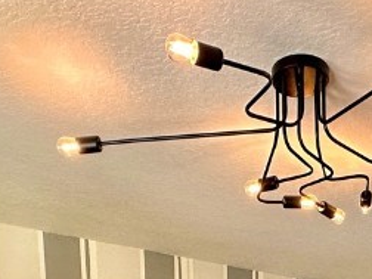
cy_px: 528
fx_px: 613
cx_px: 294
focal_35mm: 57
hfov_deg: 32.9
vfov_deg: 18.6
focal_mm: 2.22
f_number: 2.2
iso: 160
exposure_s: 1/120
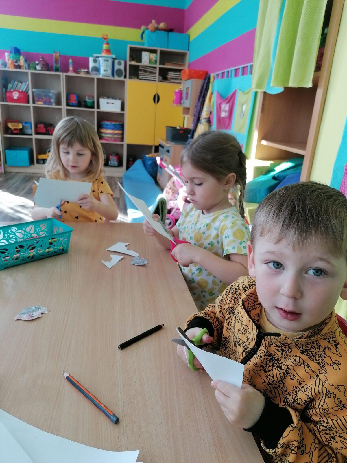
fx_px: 361
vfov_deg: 65.3
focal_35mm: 27
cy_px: 232
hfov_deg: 51.4
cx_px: 174
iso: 80
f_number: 1.8
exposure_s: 1/120
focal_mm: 4.75
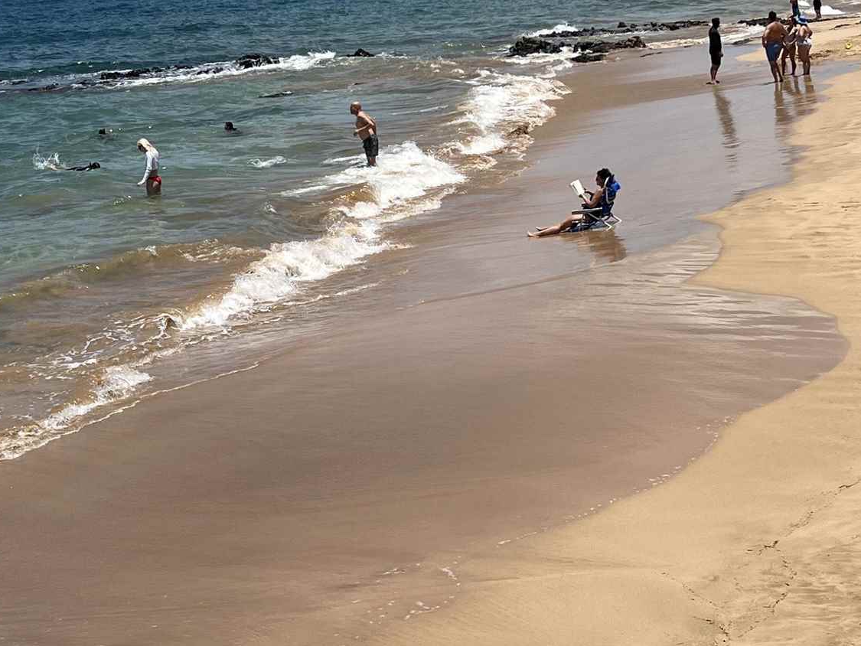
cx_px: 480
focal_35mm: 71
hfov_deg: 27.4
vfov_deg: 20.7
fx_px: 1766
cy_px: 269
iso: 50
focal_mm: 5.7
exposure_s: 1/7463
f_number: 1.5
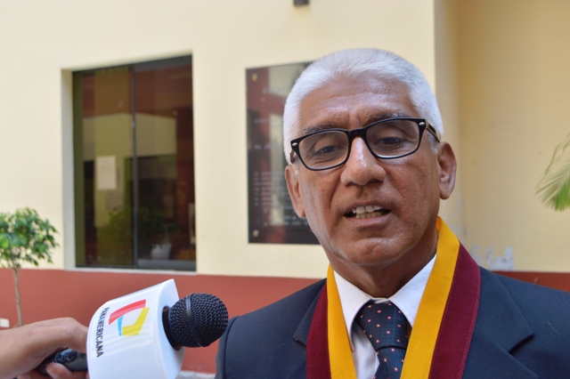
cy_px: 190
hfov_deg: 46.4
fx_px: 665
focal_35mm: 42
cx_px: 285
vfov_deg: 31.9
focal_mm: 28
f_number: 5.6
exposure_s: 1/125
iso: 220
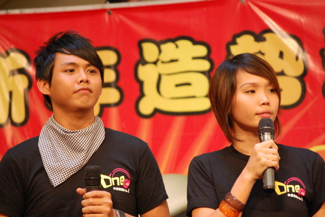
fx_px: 2198
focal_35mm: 244
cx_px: 157
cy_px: 111
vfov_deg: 5.6
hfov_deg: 8.5
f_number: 5
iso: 1600
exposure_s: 1/100
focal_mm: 135
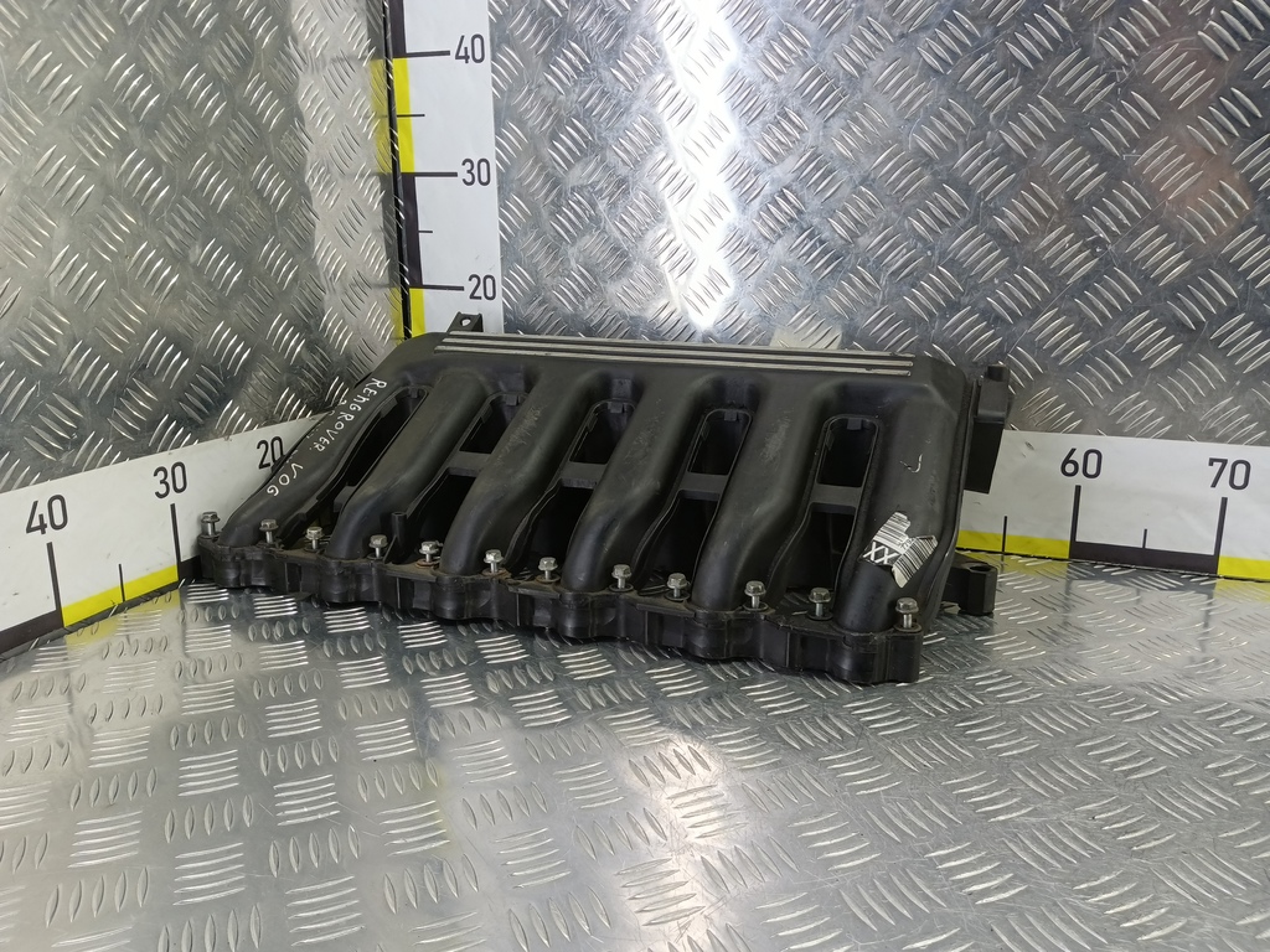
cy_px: 476
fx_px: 844
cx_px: 635
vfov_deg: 58.9
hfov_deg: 73.9
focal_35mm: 23
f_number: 1.6
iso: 177
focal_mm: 4.11
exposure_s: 1/50
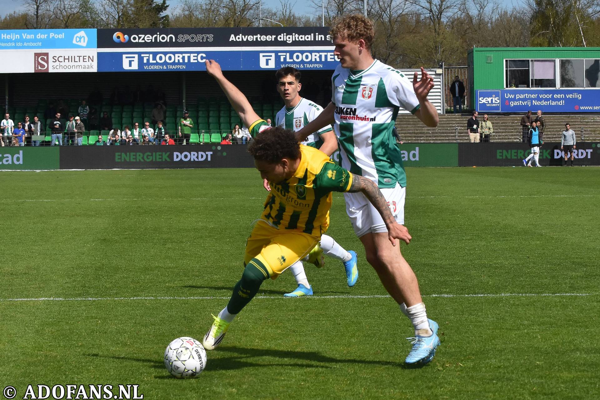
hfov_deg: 19.5
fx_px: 1750
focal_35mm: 105
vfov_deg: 13.0
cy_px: 200
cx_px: 300
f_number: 6.3
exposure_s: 1/1600
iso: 400
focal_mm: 70
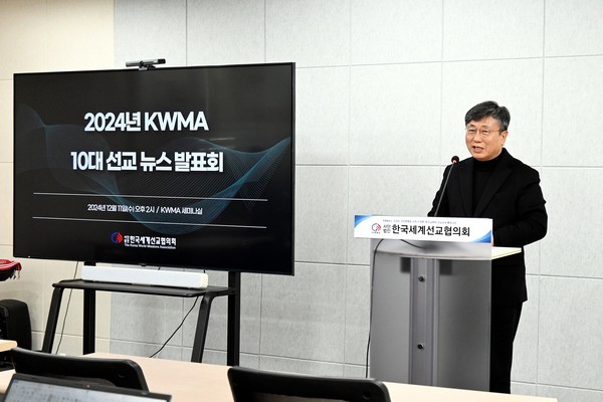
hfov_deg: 31.2
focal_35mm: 64
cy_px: 201
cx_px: 302
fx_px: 1080
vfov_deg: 21.1
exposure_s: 1/125
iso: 2200
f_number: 6
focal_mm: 43
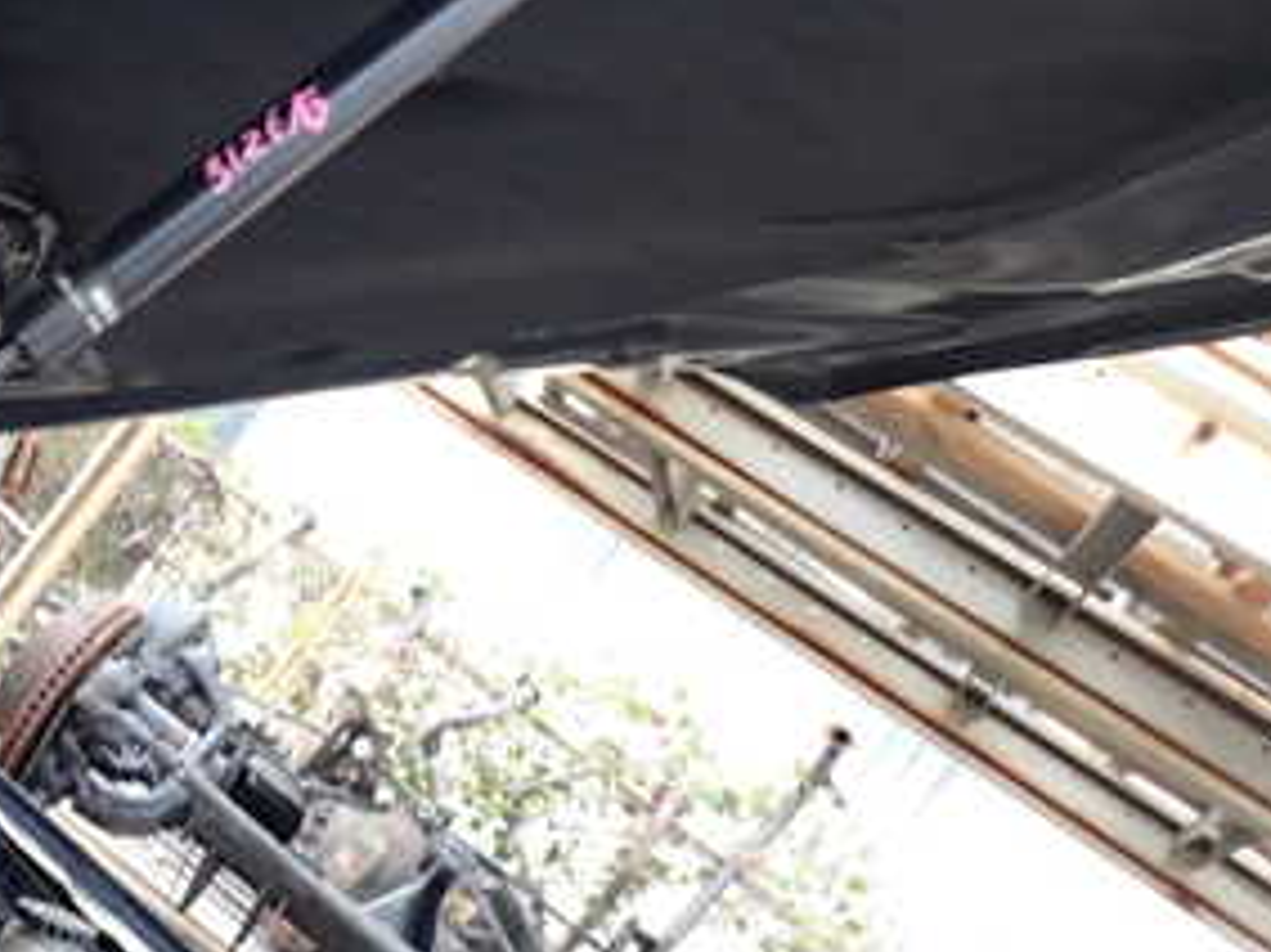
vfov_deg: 27.2
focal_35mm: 53
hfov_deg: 33.0
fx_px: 1945
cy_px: 247
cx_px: -13
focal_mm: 4.5
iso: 200
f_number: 2
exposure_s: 1/30
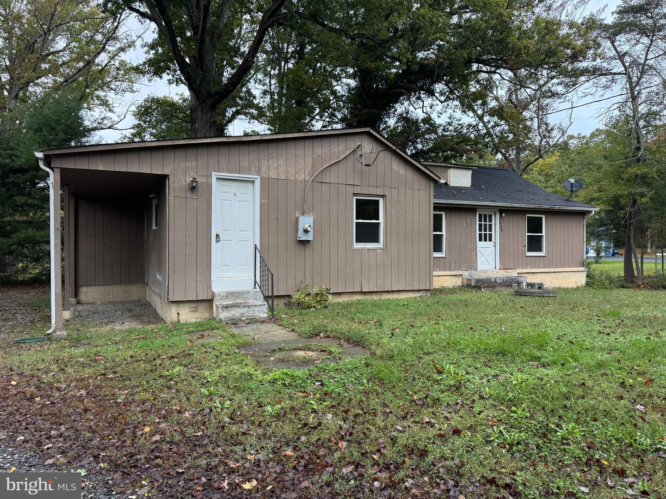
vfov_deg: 56.8
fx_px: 462
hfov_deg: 71.6
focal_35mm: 24
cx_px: 333
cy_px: 250
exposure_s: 1/121
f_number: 1.78
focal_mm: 6.76
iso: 160
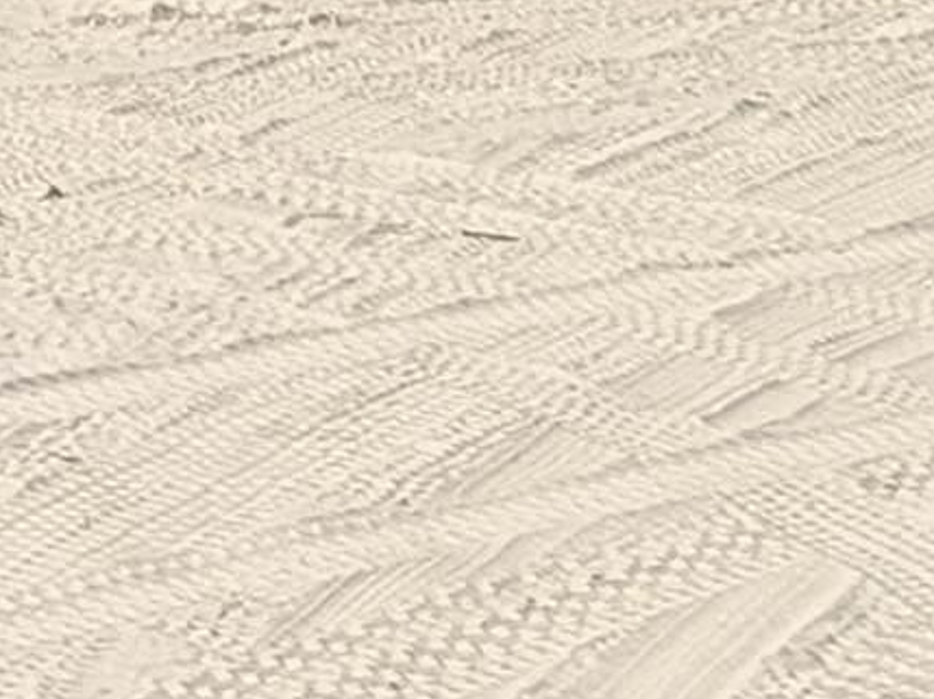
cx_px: -1258
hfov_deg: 5.6
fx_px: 9274
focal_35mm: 344
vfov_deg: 4.1
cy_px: -1661
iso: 64
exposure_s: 1/11364
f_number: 1.78
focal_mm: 6.76
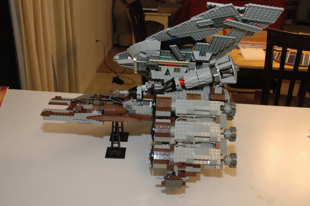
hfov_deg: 45.0
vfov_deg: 30.8
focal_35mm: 44
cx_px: 155
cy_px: 103
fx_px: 374
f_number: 7.1
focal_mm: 29
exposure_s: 1/60
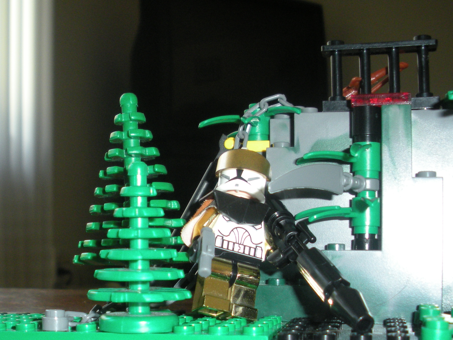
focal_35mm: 57
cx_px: 125
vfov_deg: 25.4
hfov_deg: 33.2
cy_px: 246
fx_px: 746
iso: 200
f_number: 3.5
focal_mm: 6.3
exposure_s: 1/30
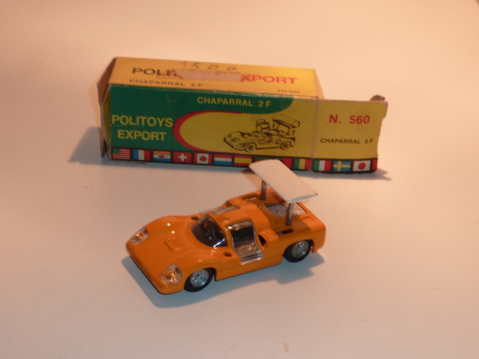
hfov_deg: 25.7
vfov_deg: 19.4
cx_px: 240
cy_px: 180
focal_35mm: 76
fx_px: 1052
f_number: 3.7
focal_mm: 6.9
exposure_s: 1/30
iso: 100
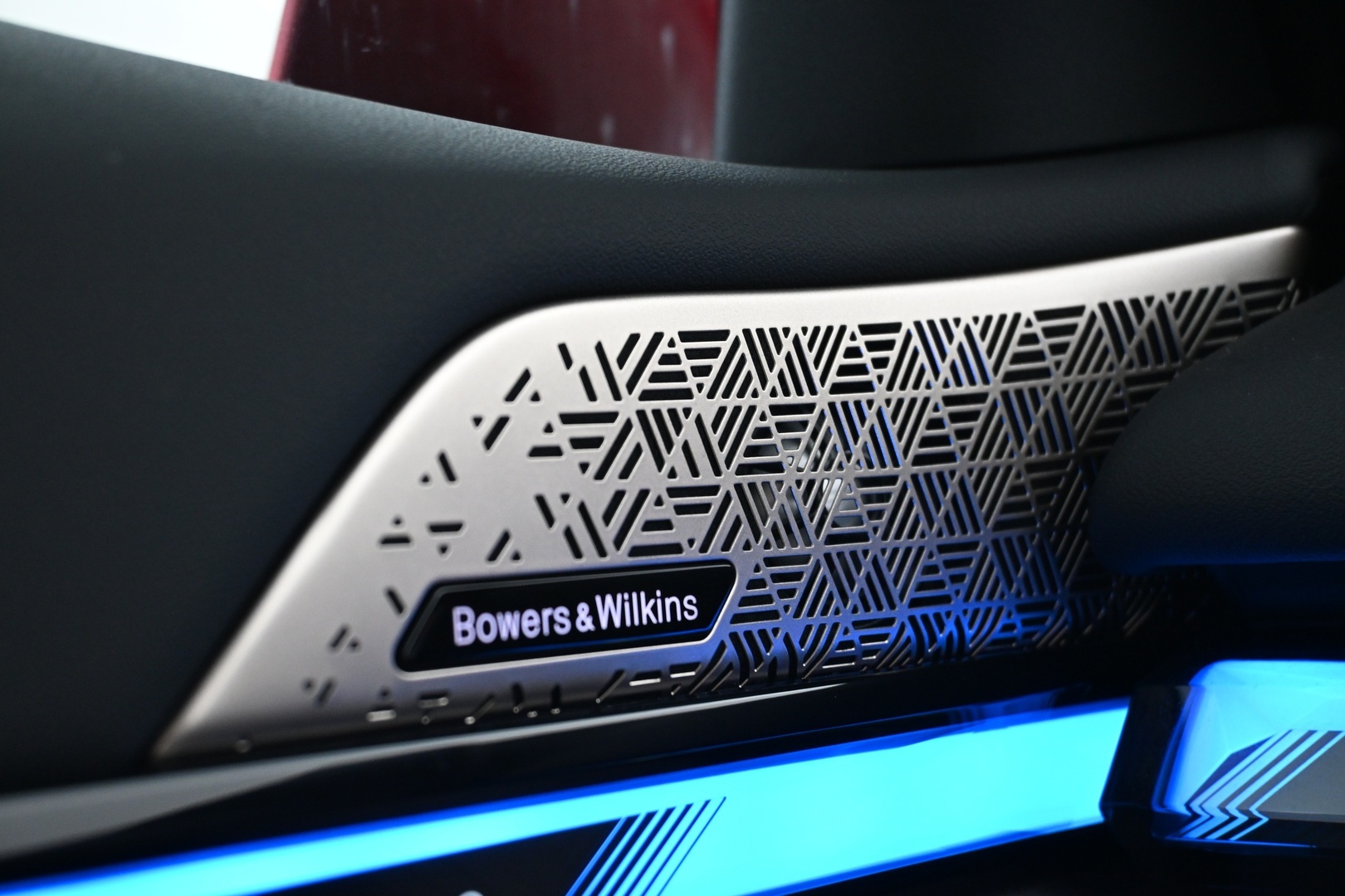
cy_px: 448
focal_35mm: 50
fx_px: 1849
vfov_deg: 27.3
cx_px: 672
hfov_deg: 40.0
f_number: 5
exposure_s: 1/15
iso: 1600
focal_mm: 33
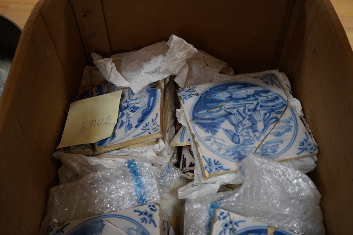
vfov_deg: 29.9
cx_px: 176
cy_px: 118
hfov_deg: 43.6
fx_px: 441
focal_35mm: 45
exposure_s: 1/125
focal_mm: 30
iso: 1250
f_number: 5.6
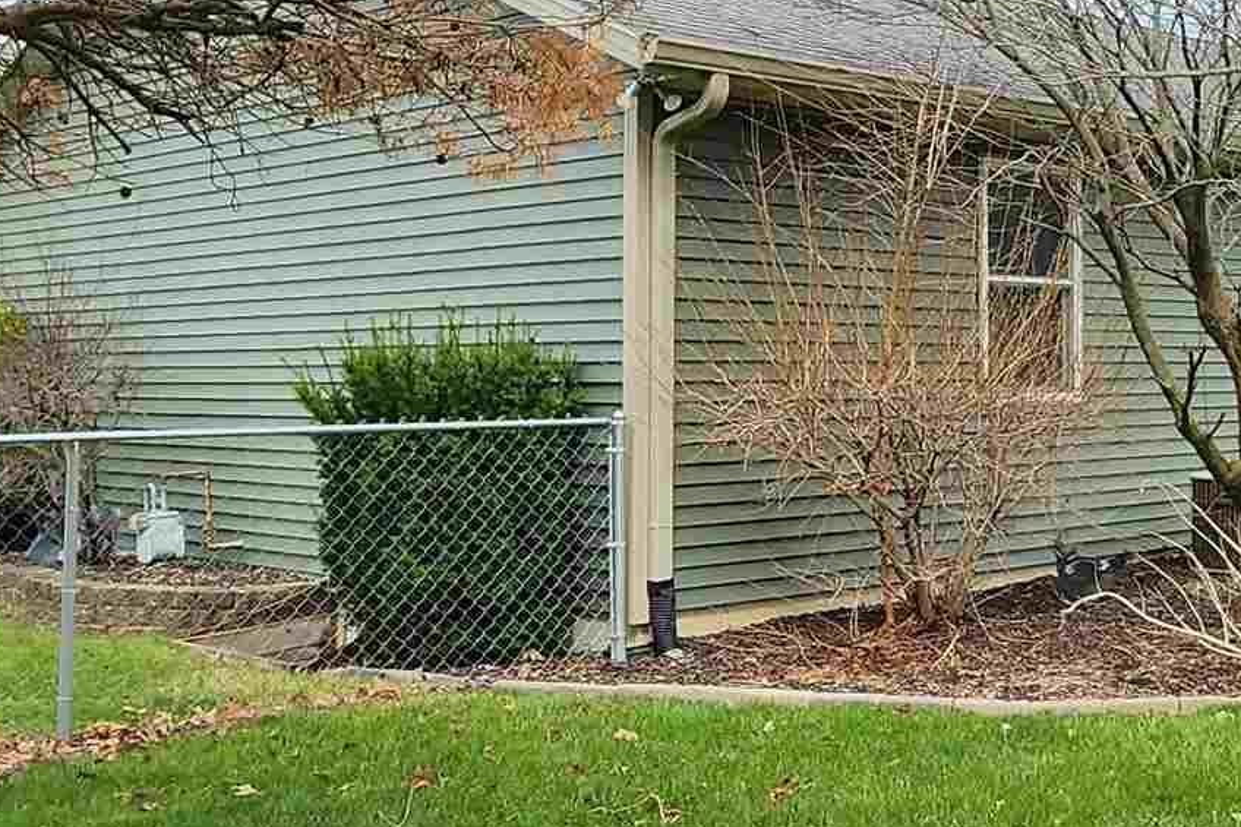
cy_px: 272
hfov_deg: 38.3
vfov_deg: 27.3
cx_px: 1057
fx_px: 1689
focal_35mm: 49
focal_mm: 2.2
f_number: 2.2
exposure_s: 1/1067
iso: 50
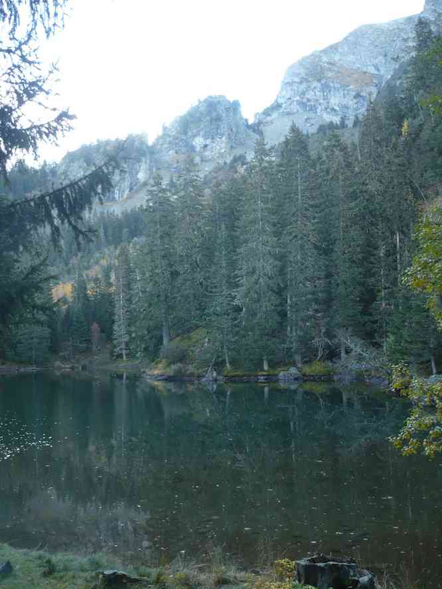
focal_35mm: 35
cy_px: 294
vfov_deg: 52.6
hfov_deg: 40.7
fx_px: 596
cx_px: 221
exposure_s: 1/50
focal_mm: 5.8
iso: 100
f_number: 2.8
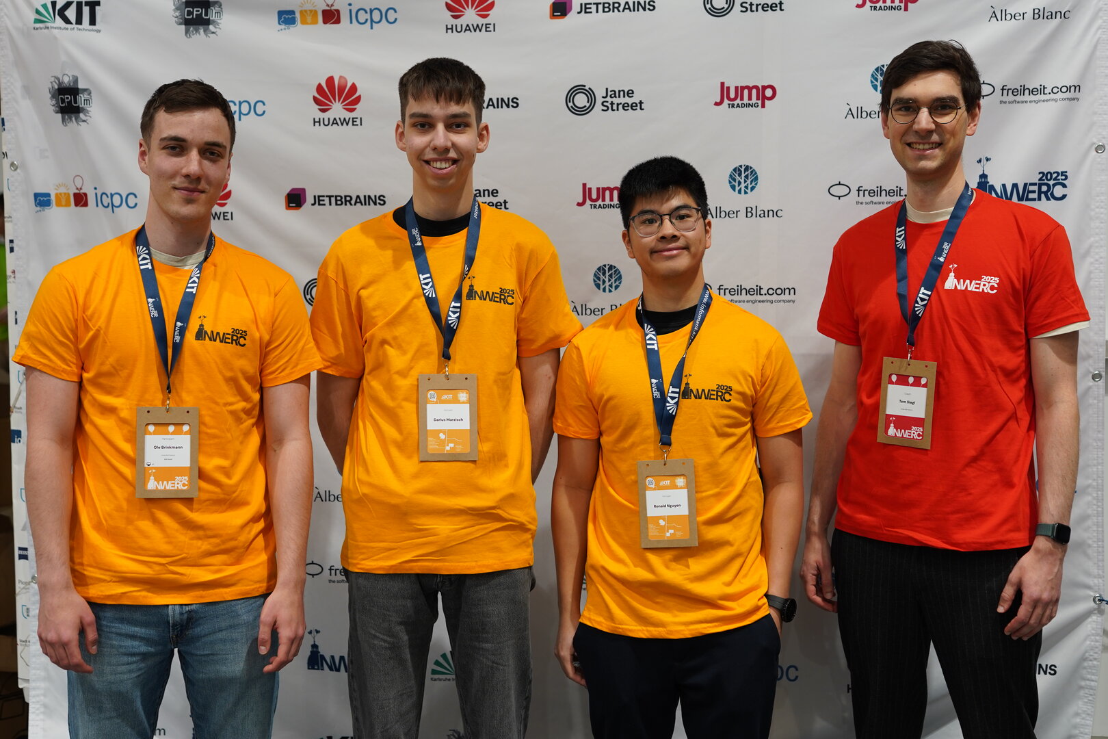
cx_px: 554
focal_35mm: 50
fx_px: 1539
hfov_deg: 39.6
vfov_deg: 27.0
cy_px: 370
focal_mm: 50
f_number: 2.8
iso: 640
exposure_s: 1/50
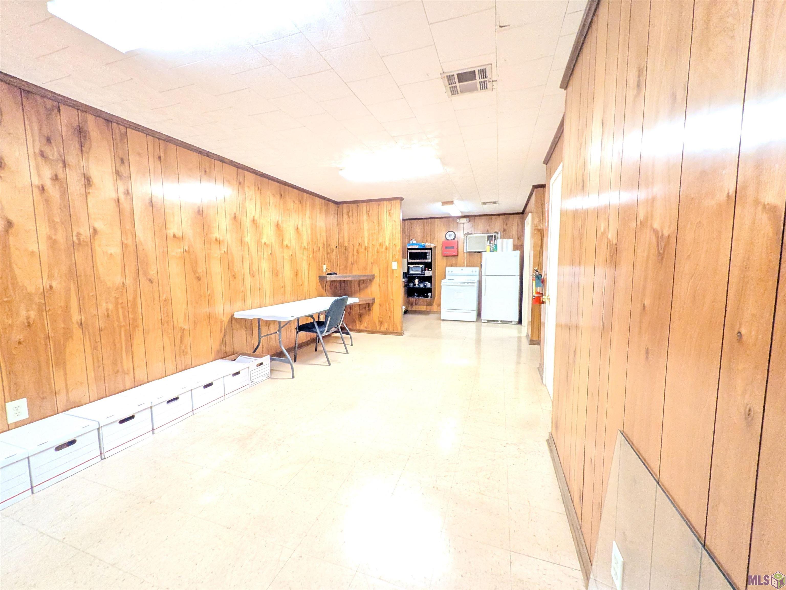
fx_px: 295
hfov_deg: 106.2
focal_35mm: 13
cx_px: 393
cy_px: 295
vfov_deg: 89.9
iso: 275
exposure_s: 1/40
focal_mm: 1.54
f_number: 2.2
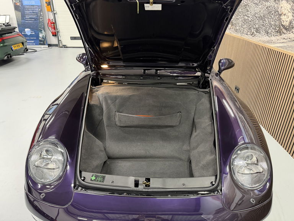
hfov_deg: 71.6
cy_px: 110
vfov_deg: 56.8
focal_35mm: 24
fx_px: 204
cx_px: 147
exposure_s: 1/33
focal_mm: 6.76
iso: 640
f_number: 1.78
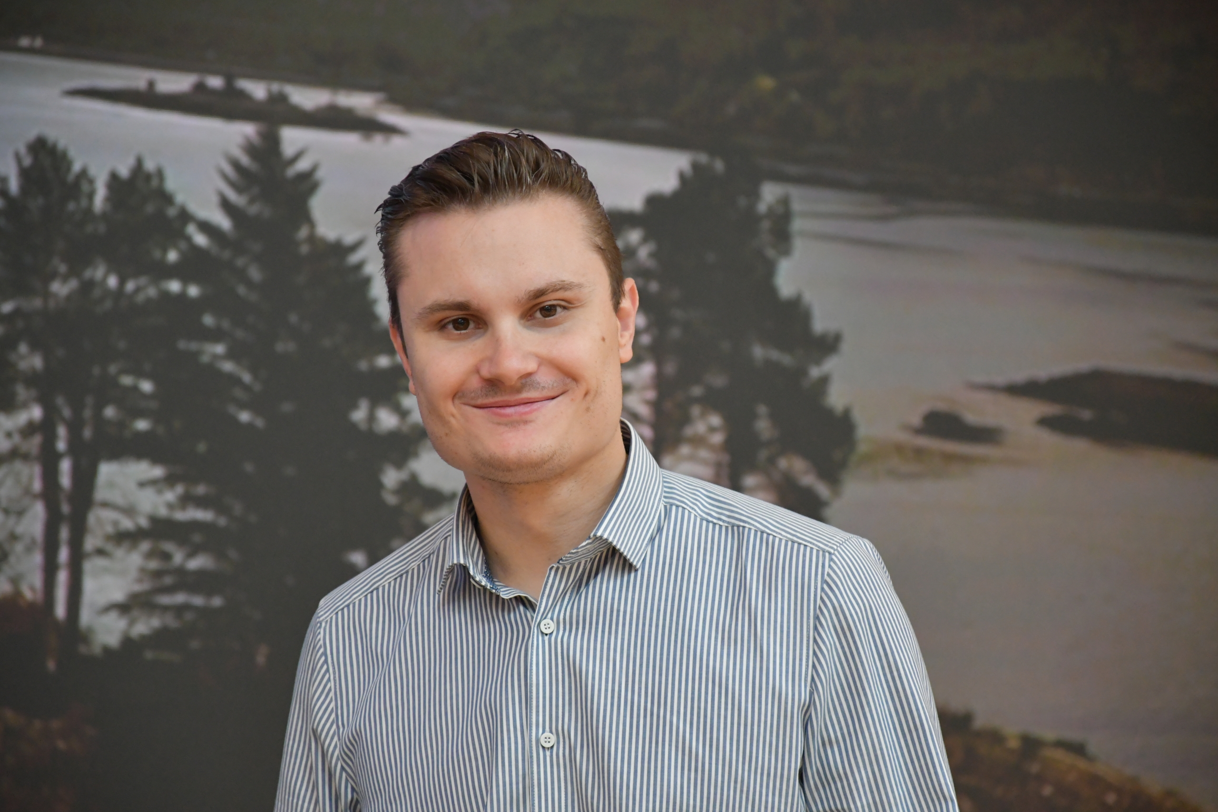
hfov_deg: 9.8
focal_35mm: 210
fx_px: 7105
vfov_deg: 6.5
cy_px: 406
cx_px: 609
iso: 3200
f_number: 5.6
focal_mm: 140
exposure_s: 1/250
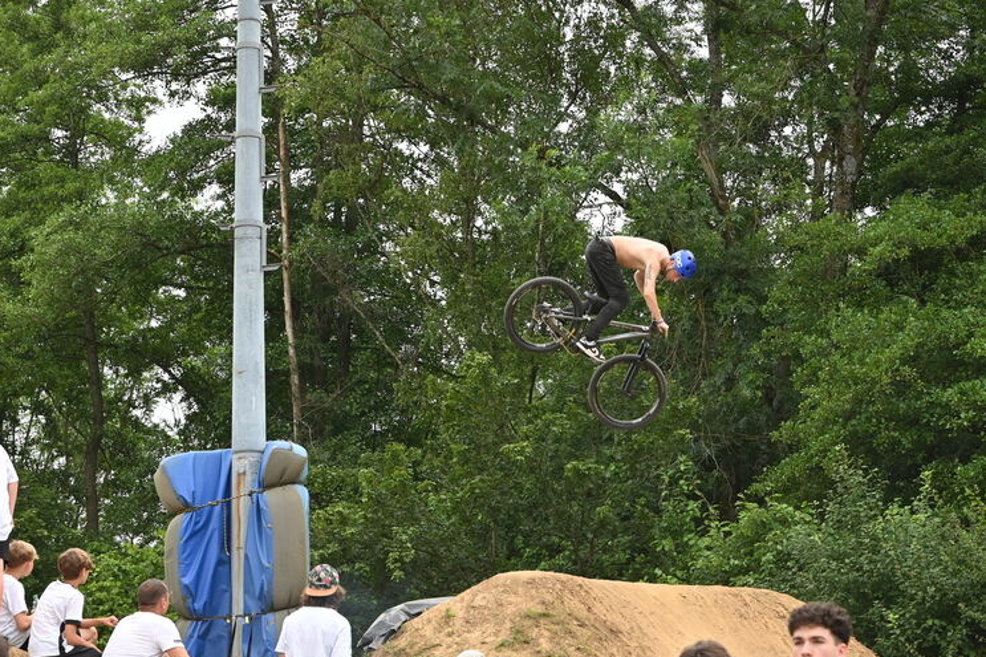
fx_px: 3094
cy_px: 411
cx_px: 587
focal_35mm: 113
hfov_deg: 18.1
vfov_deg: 12.1
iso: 500
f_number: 6.3
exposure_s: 1/400
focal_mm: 70
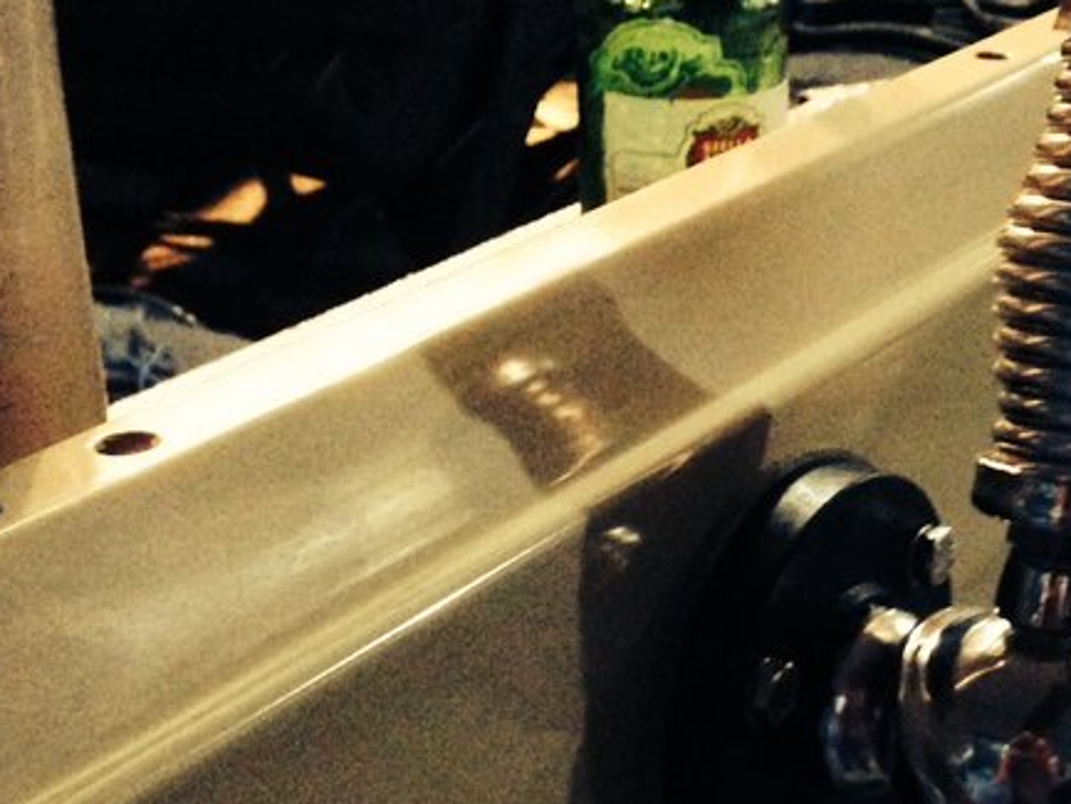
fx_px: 2476
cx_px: 915
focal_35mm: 80
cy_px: 611
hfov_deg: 23.9
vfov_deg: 18.3
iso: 800
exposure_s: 1/15
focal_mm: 4.12
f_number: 2.4
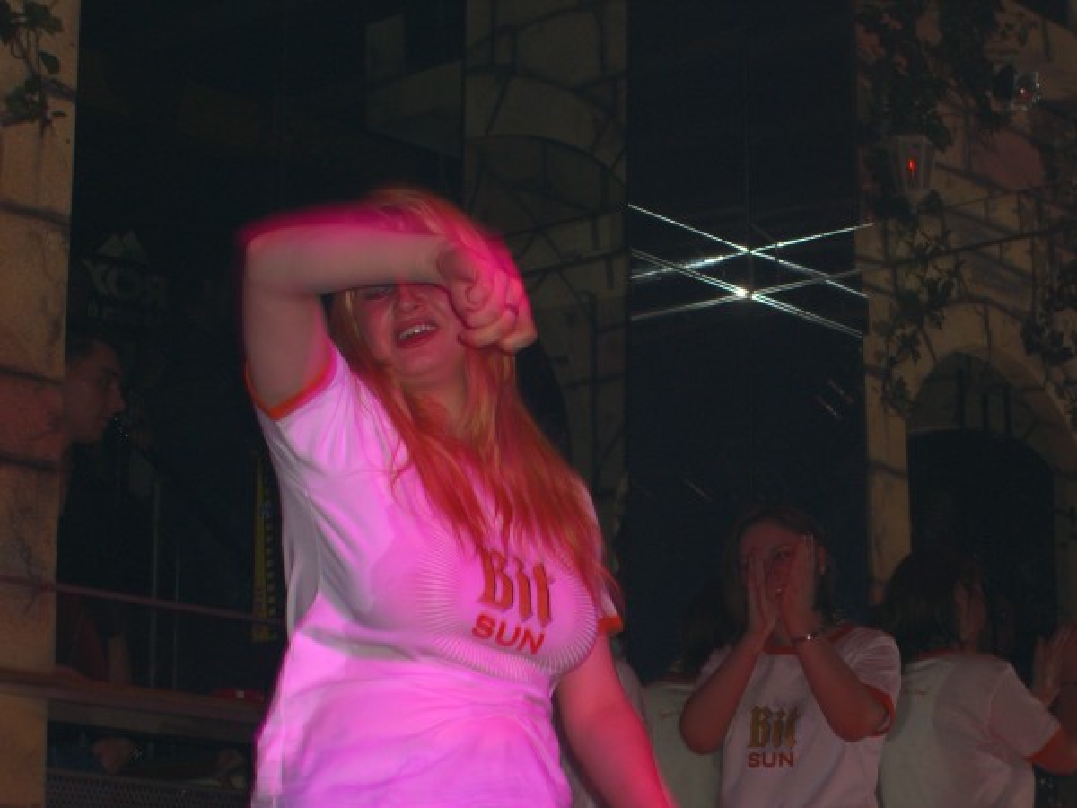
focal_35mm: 95
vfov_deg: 15.6
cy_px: 404
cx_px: 538
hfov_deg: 20.7
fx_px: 2956
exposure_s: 1/60
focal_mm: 19.7
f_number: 4.8
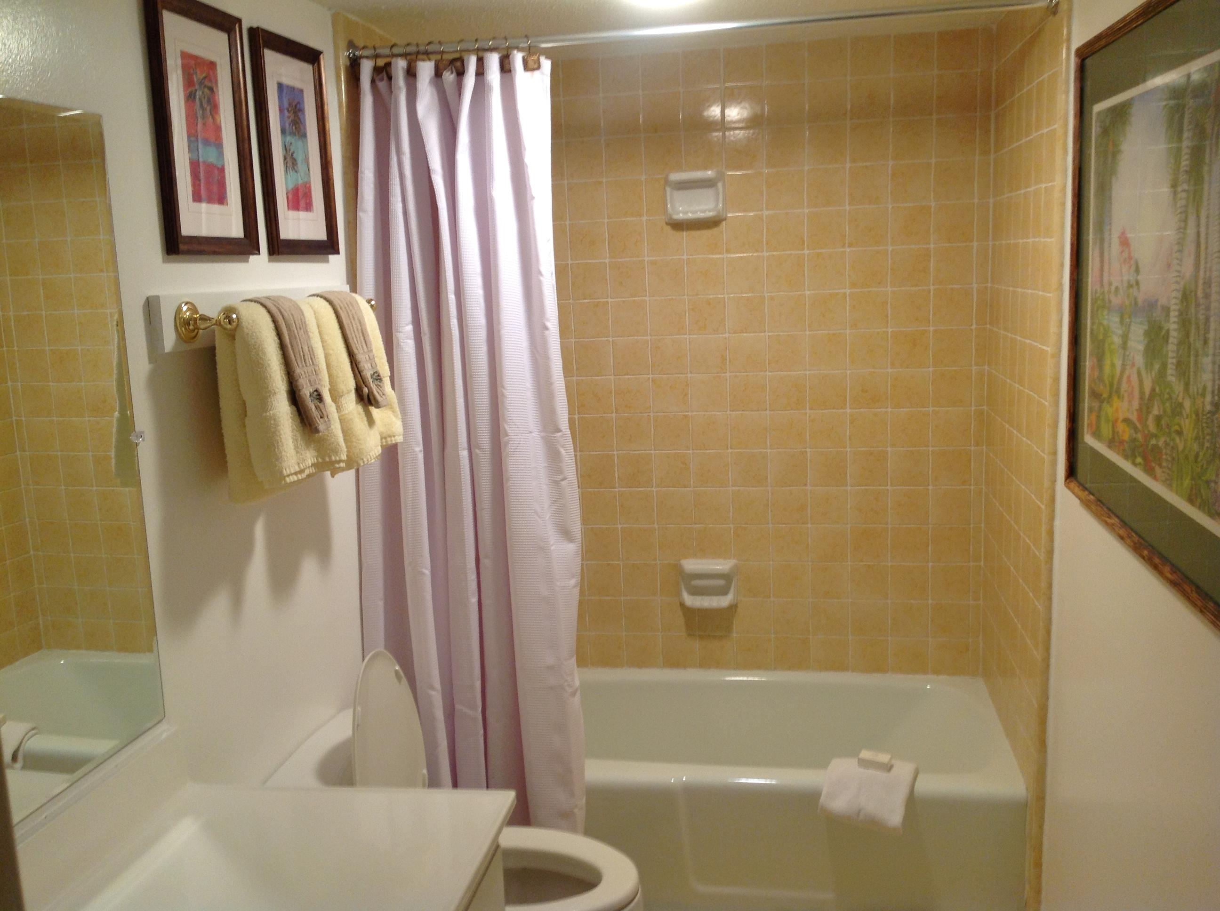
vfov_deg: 40.6
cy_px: 456
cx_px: 610
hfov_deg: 52.7
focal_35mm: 35
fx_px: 1232
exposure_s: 1/17
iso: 50
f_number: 2.4
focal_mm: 4.28
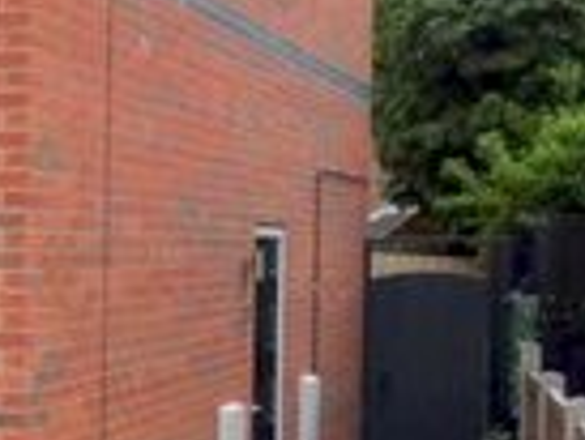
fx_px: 1725
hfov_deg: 17.6
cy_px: 297
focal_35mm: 102
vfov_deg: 14.5
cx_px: -239
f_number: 2.8
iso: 80
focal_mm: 3.6
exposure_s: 1/320
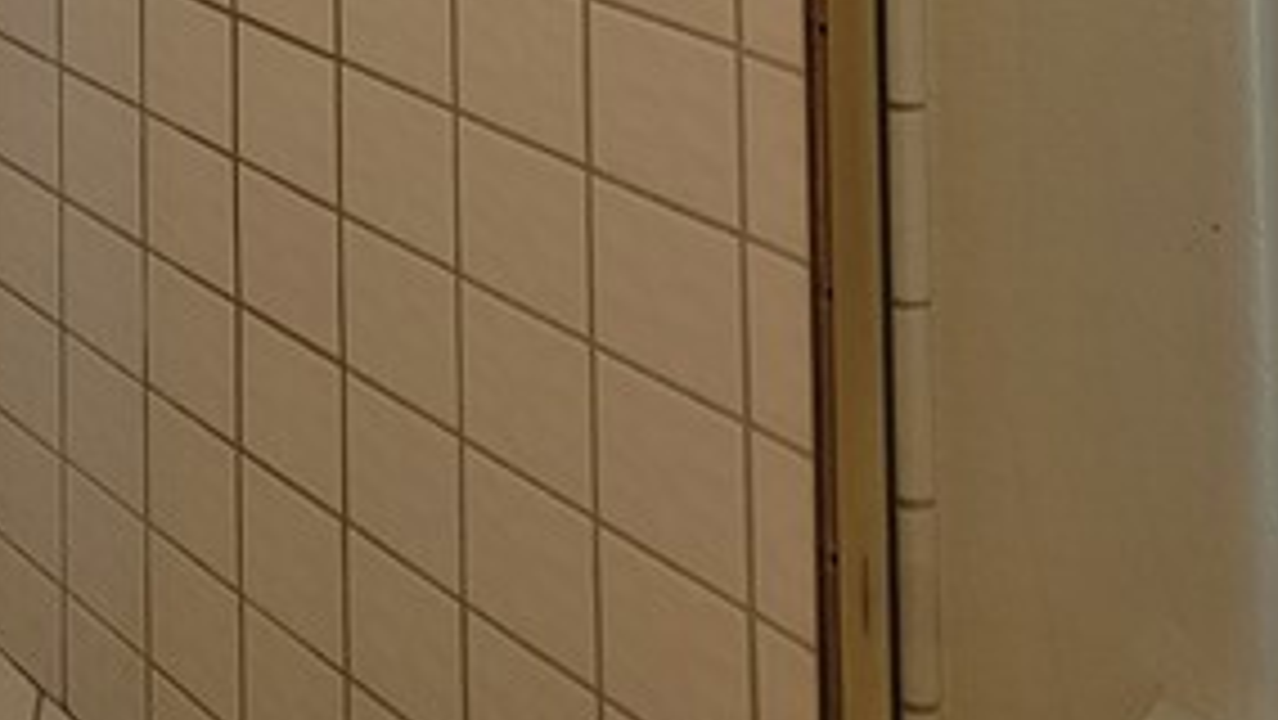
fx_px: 1729
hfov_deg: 37.7
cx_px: 112
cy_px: -828
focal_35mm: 51
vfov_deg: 16.2
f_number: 2.2
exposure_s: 1/60
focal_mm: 2.2
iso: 50
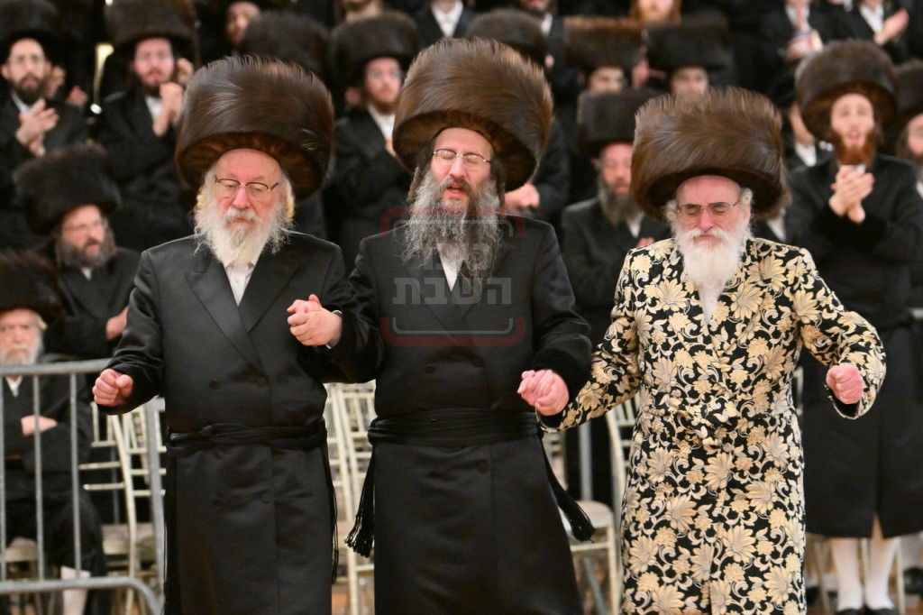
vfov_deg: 6.8
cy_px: 308
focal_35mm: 202
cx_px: 462
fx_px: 5177
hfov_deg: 10.2
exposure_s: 1/200
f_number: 2.8
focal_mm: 135
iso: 2000
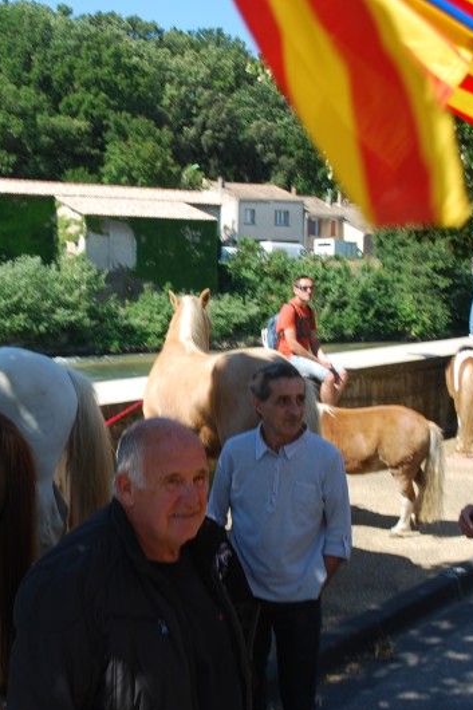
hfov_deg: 22.8
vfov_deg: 33.9
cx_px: 126
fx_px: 1163
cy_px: 358
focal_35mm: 59
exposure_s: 1/160
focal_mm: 26
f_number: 6.3
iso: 100
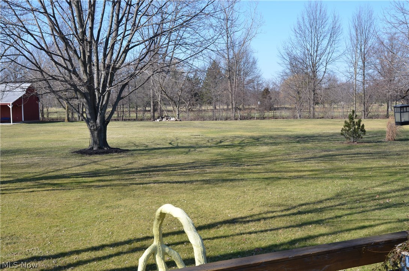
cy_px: 136
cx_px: 204
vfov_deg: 31.7
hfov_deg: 46.5
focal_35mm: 42
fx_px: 476
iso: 200
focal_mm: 28
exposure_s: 1/250
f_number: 8
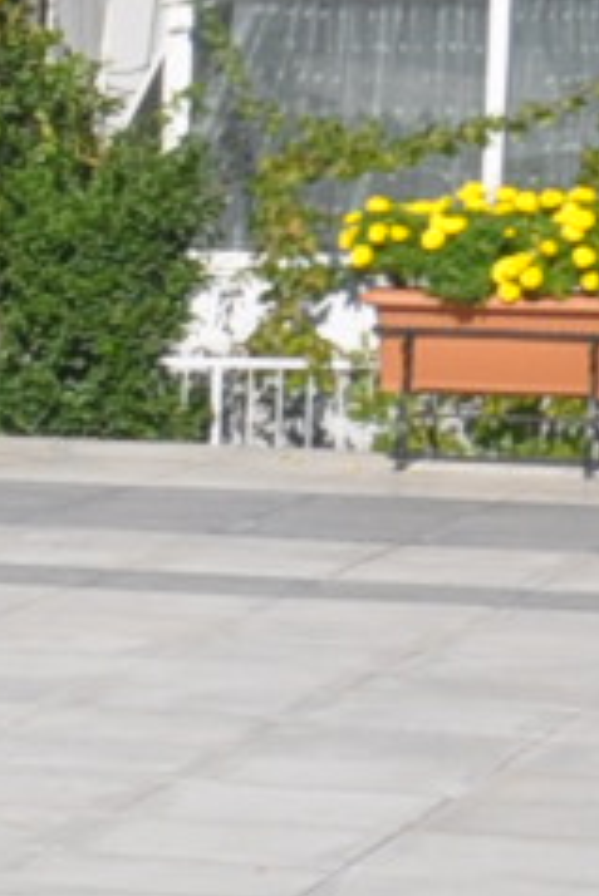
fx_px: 6056
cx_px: -2012
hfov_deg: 4.9
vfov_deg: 8.4
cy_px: 1077
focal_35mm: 243
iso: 200
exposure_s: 1/200
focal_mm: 18
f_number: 14
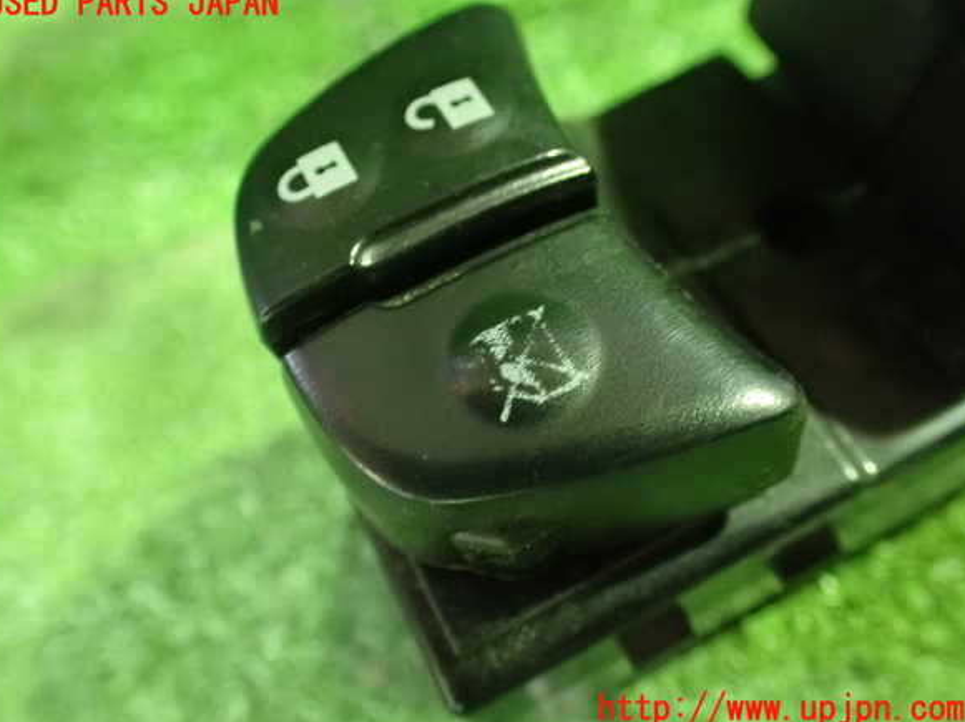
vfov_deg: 45.4
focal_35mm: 31
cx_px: 475
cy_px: 357
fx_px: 864
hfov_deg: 58.4
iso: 1600
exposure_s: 1/30
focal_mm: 5.4
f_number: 2.3
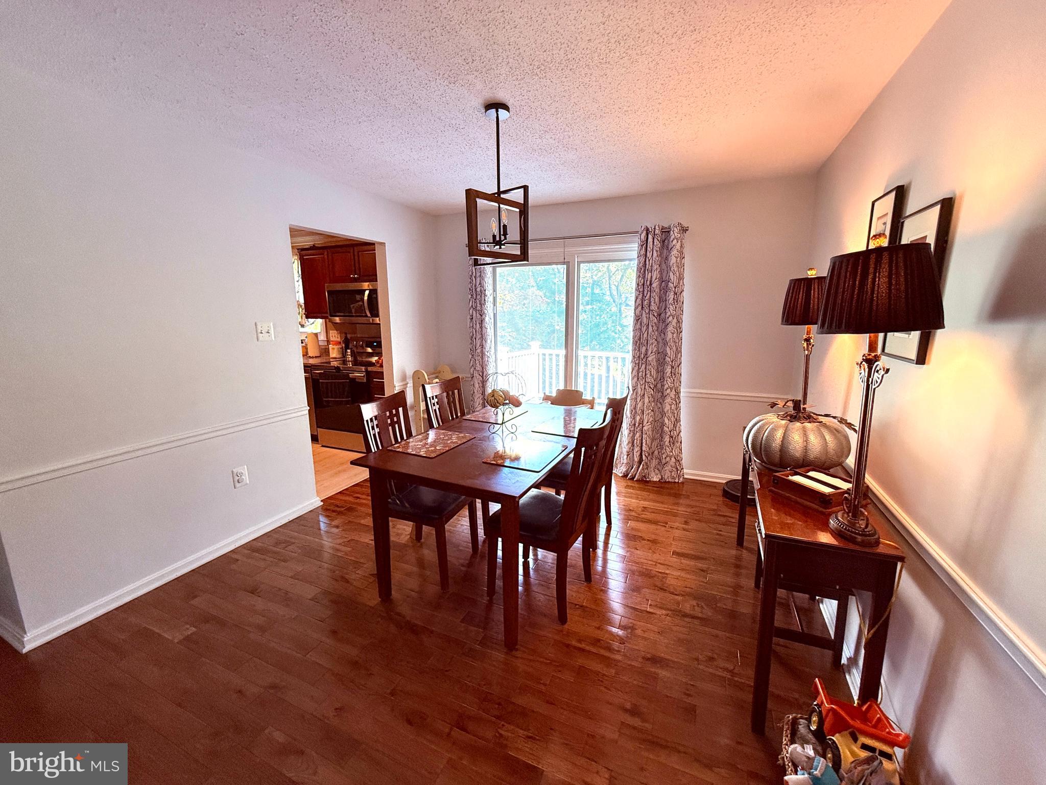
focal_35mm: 14
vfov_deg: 85.7
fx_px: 423
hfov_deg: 102.1
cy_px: 392
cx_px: 523
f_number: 2.2
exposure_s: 1/120
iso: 200
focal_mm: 2.22
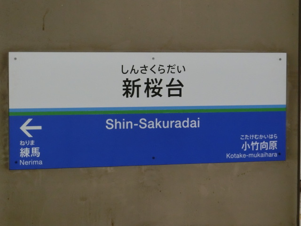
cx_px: 150
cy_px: 113
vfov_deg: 12.0
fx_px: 1078
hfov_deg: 15.9
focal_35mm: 124
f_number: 5.7
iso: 800
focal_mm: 22.1
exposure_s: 1/30
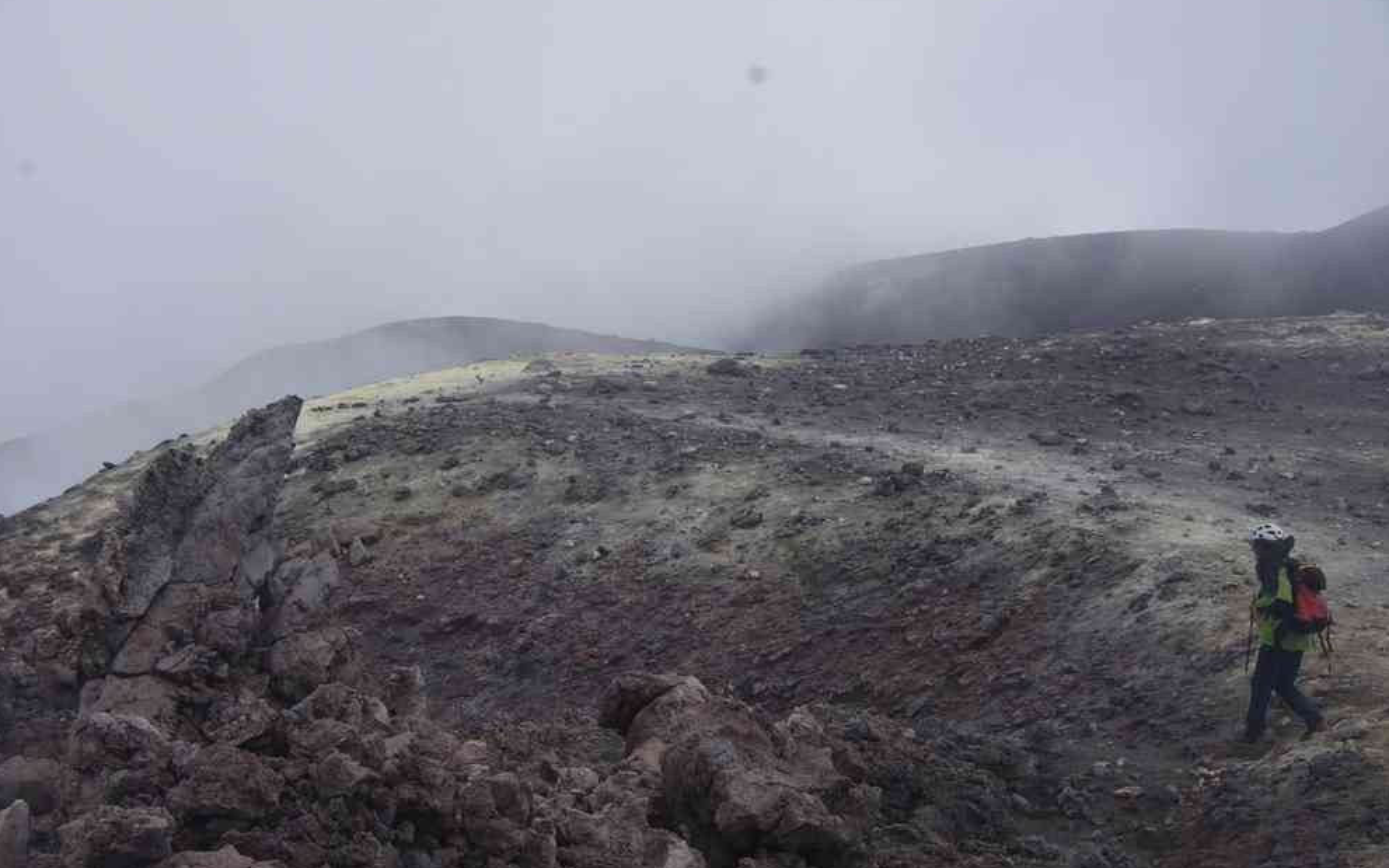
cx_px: 693
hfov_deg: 27.9
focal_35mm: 74
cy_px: 446
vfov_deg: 17.6
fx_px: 2801
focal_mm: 47.5
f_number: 11
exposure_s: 1/160
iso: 200
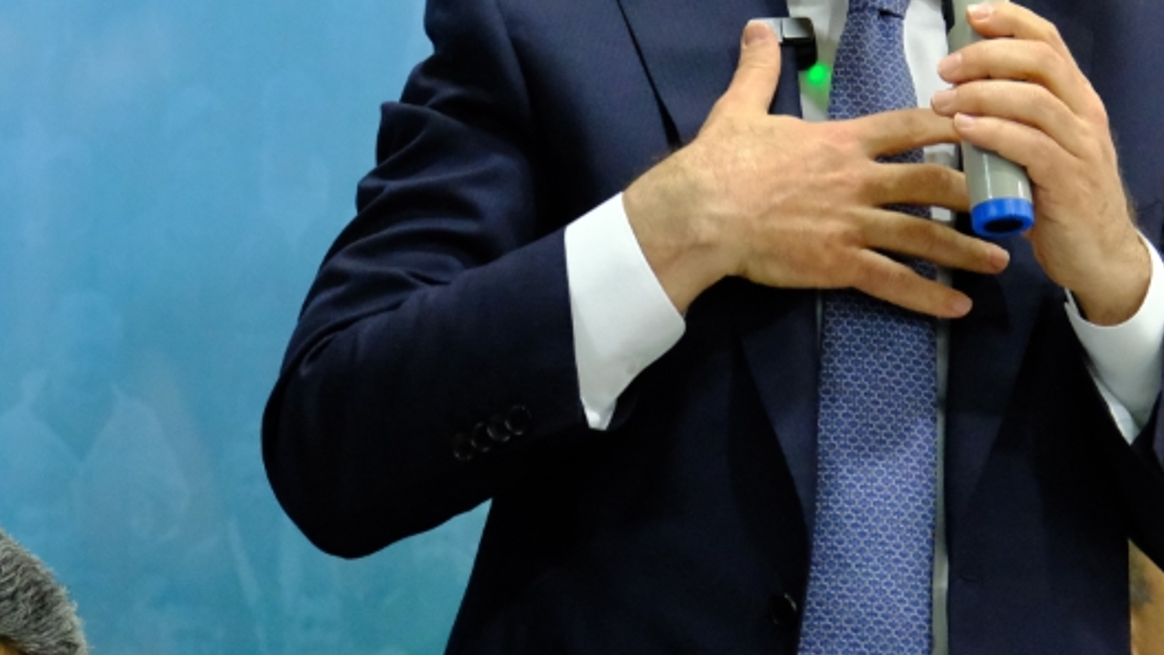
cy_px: -100
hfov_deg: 13.2
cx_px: 833
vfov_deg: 7.4
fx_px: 5031
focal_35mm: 163
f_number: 4
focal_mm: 52.4
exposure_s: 1/125
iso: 8000
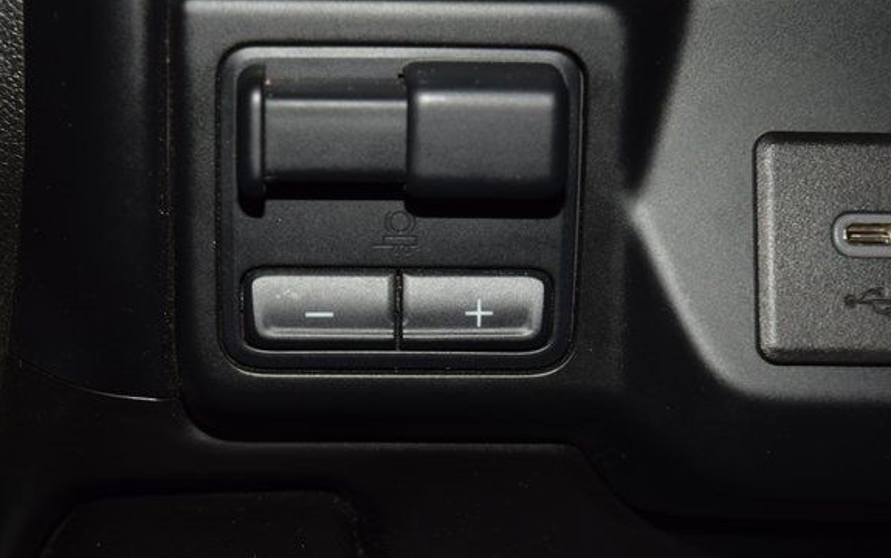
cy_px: 249
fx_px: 2273
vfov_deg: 14.0
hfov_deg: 22.2
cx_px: 406
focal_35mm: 94
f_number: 8
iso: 100
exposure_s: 1/60
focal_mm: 55
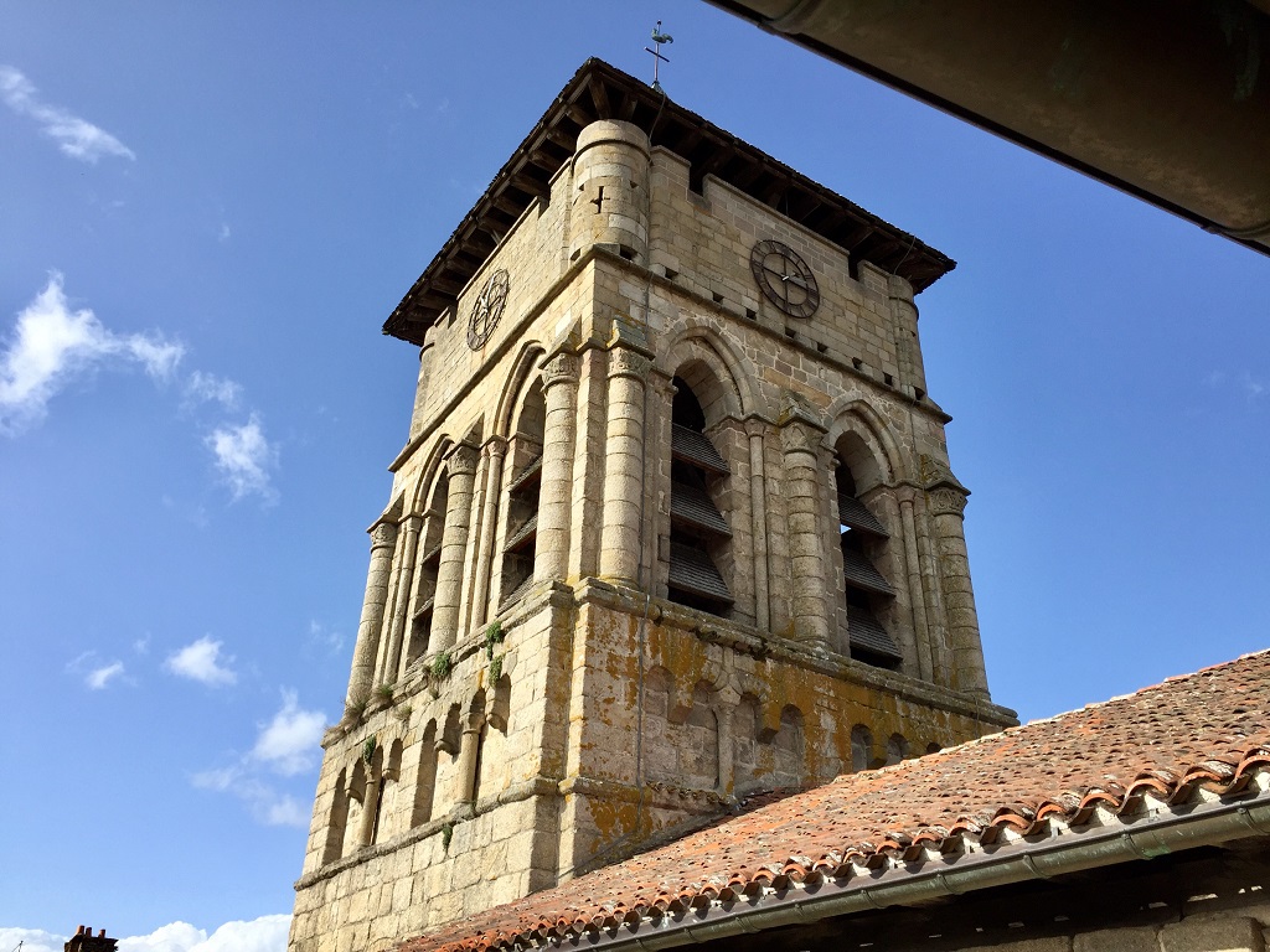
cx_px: 635
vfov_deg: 48.2
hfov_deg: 61.7
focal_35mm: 29
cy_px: 476
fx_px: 1064
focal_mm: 4.15
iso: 32
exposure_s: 1/1464
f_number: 2.2
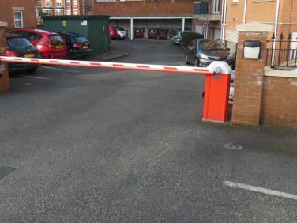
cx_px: 116
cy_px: 76
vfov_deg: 44.8
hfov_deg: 57.8
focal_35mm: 31
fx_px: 266
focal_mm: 3.6
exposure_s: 1/320
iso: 80
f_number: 2.8
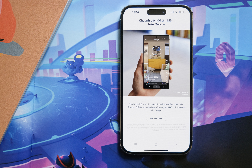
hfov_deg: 38.9
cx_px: 116
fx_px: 357
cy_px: 82
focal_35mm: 51
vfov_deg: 26.5
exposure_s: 1/125
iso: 800
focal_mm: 31.1
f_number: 2.8
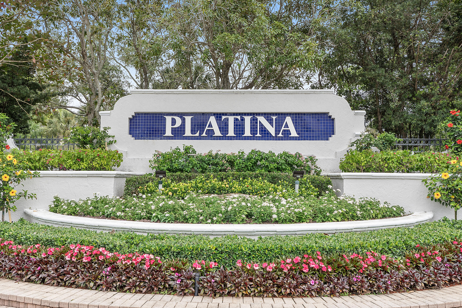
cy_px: 154
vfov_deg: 45.0
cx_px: 231
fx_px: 372
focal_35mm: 29
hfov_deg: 63.7
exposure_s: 1/250
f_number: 7.1
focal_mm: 19.5
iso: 200
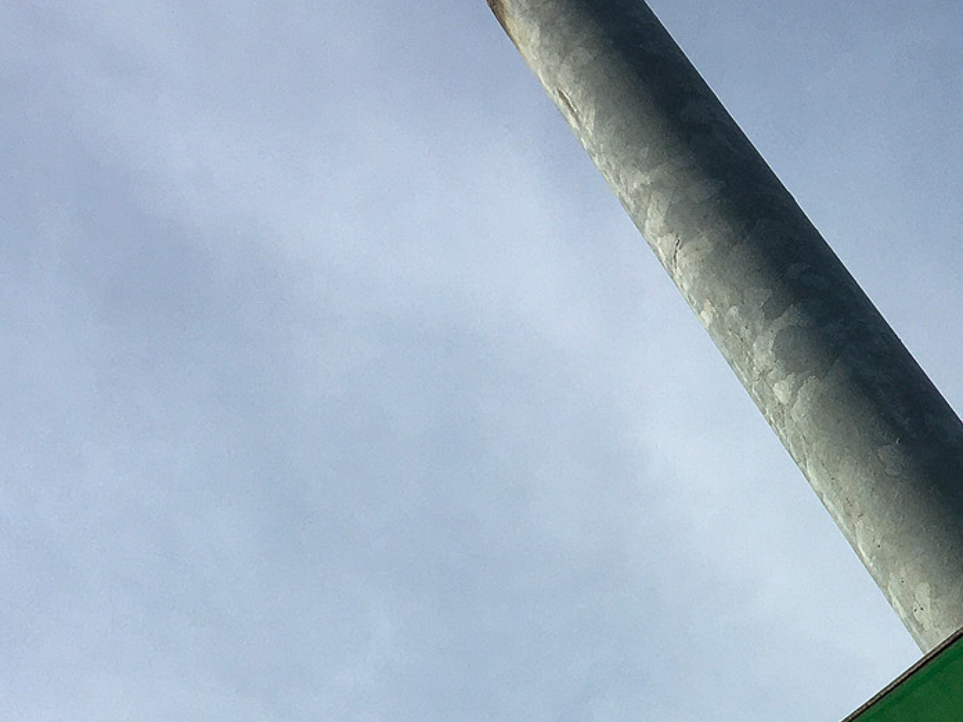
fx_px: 2226
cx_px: 787
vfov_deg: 18.0
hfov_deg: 24.0
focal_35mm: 80
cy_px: 728
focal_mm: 4.15
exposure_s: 1/2000
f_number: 2.2
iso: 25
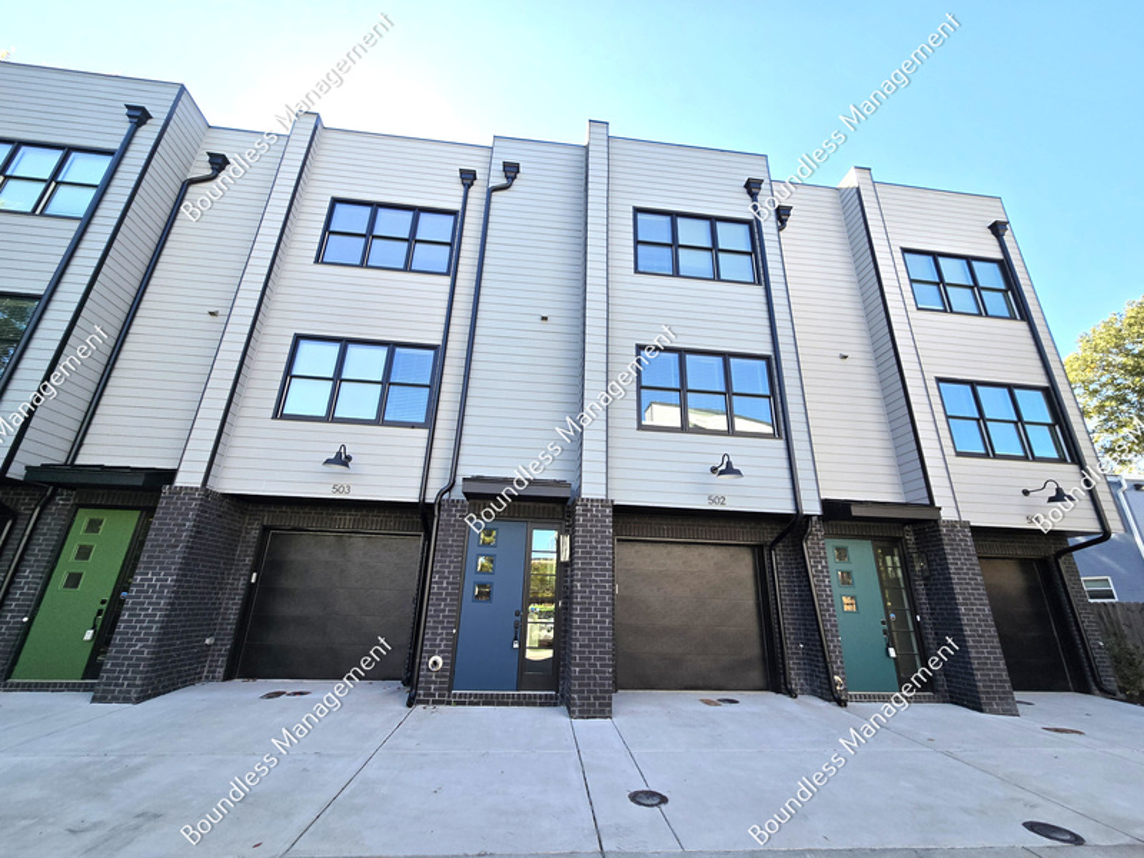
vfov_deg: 89.9
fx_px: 430
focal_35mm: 13
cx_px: 572
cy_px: 429
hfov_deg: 106.2
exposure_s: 1/670
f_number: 2.2
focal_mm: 2.2
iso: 50
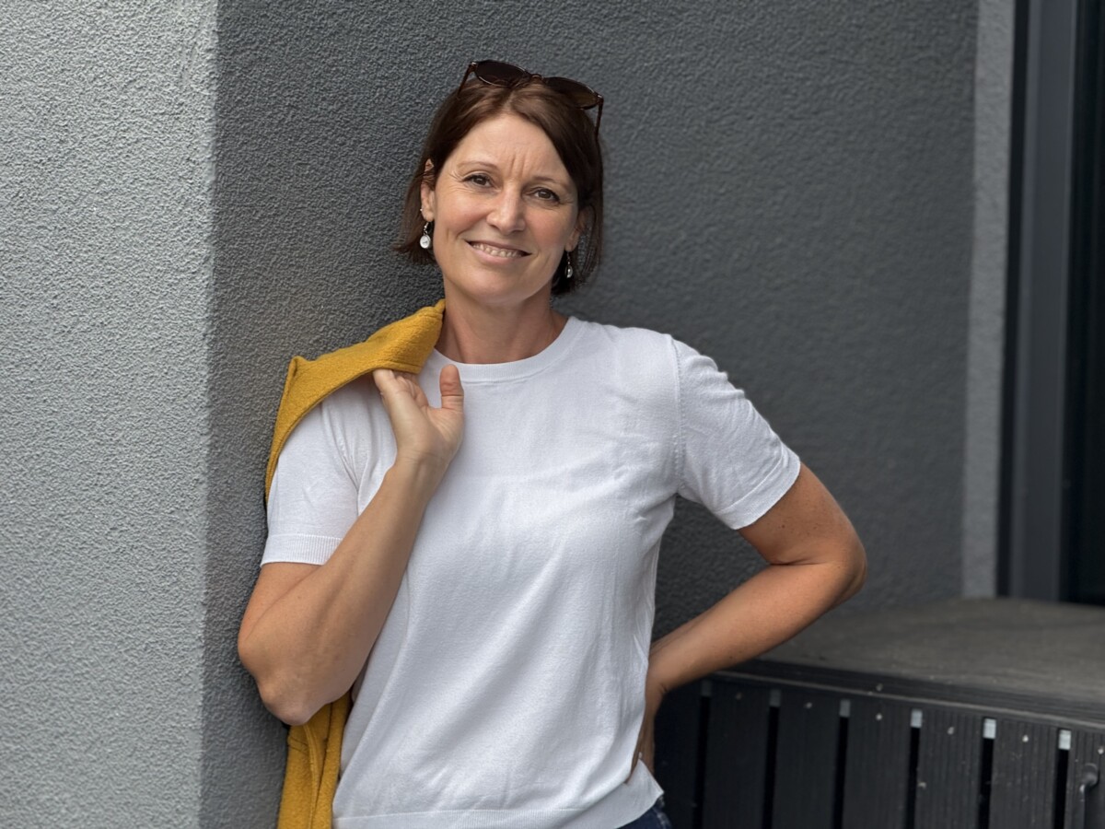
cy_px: 414
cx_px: 552
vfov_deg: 12.3
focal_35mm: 120
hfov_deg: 16.4
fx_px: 3831
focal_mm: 15.66
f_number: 2.8
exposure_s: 1/322
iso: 50
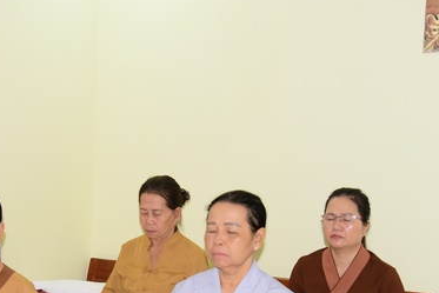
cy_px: 248
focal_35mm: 61
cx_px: 162
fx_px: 744
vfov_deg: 21.9
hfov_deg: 32.7
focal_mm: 35
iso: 500
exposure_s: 1/60
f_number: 4
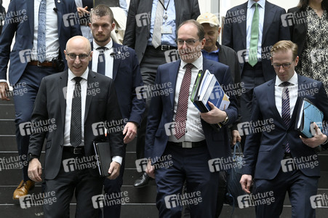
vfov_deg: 6.9
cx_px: 164
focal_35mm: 200
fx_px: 1821
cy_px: 109
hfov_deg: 10.3
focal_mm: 200
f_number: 7.1
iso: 4000
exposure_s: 1/800
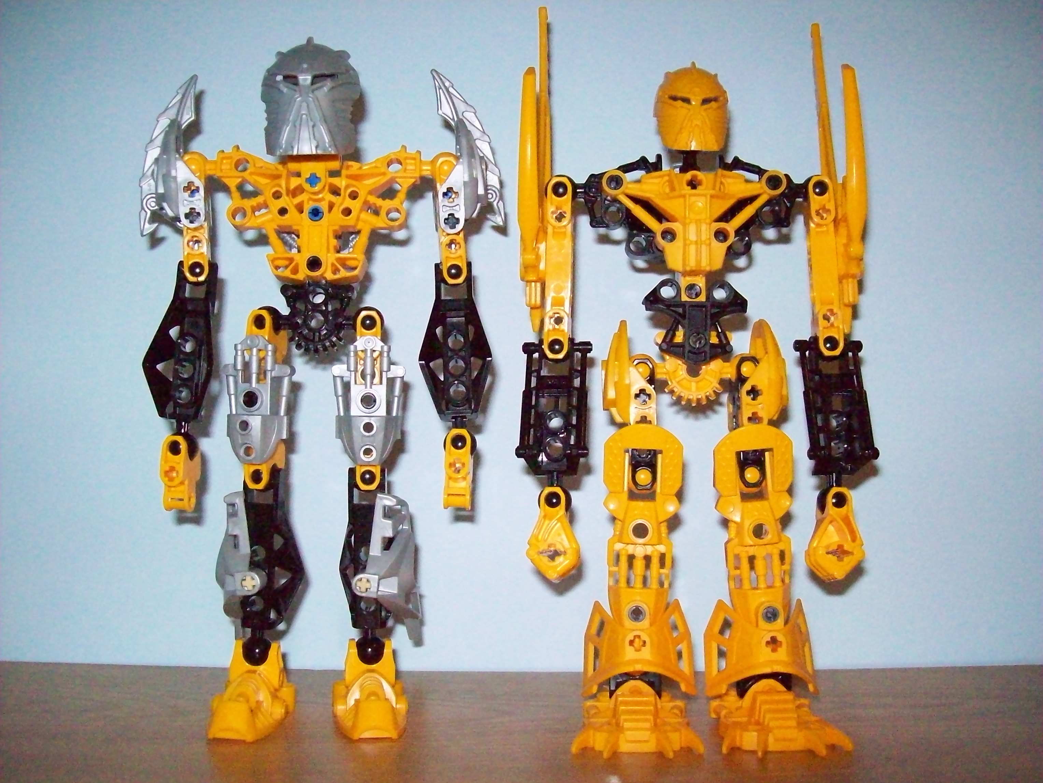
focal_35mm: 36
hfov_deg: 51.4
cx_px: 522
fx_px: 1085
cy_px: 392
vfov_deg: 39.7
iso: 800
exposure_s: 1/128
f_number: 2.7
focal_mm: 6
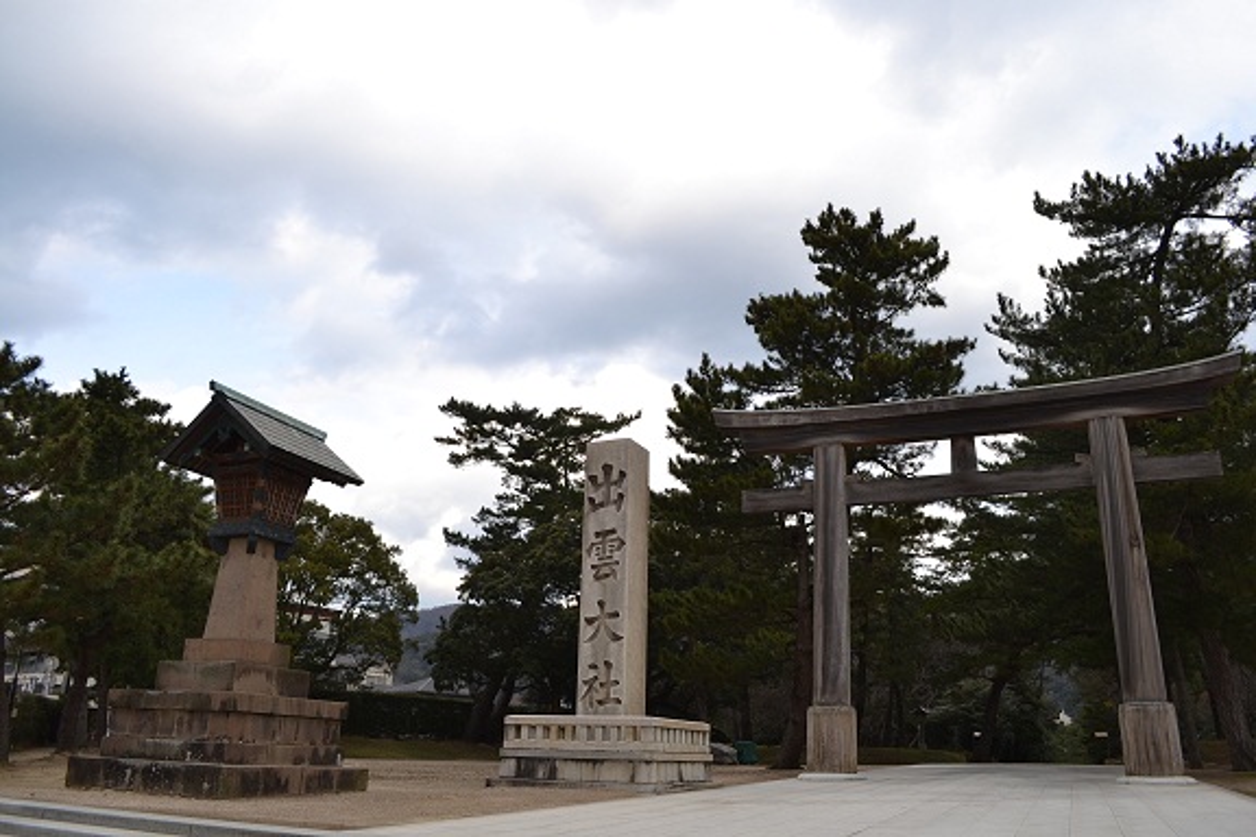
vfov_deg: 47.9
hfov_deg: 67.4
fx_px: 942
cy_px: 418
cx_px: 628
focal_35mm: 27
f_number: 6.3
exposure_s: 1/200
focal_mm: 18
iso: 100
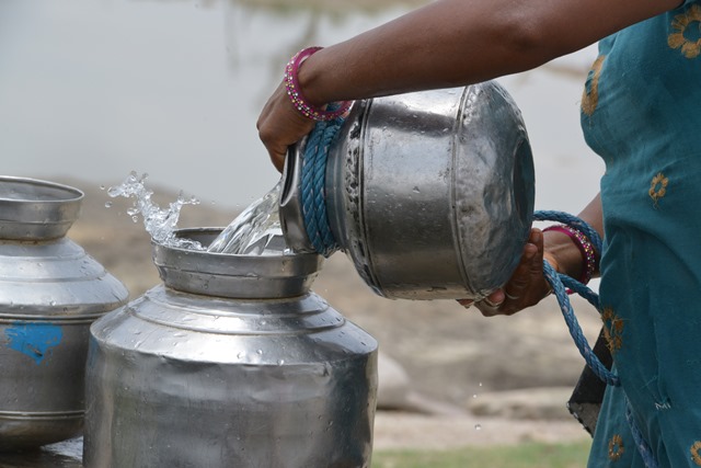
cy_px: 234
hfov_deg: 10.3
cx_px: 350
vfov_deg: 6.9
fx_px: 3895
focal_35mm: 200
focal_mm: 200
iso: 1000
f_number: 14
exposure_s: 1/800
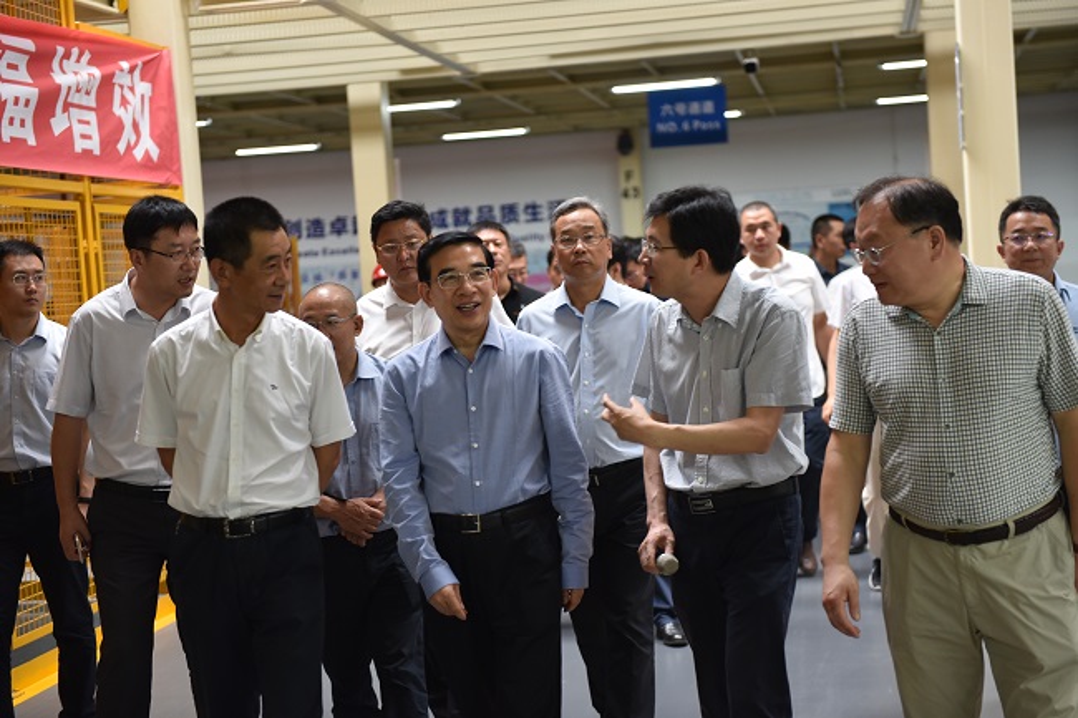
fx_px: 1856
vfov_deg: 21.9
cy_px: 359
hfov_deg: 32.4
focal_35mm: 62
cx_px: 539
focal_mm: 62
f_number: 2.8
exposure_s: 1/125
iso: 1100
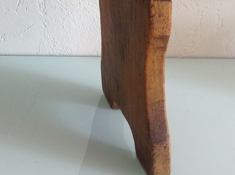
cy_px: -1
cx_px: -13
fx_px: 603
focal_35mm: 89
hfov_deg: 21.1
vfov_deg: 16.2
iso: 64
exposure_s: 1/30
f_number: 2.4
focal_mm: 4.28
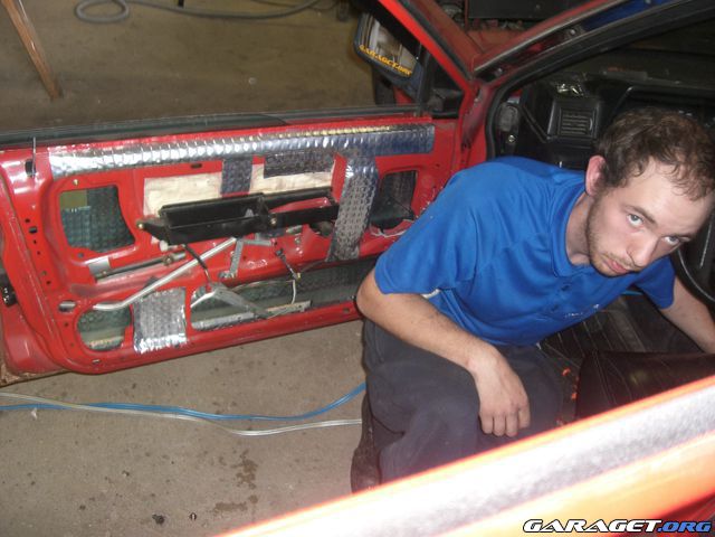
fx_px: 785
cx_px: 358
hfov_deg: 49.0
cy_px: 268
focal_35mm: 38
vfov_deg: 37.7
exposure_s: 1/60
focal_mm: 6.2
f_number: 2.7
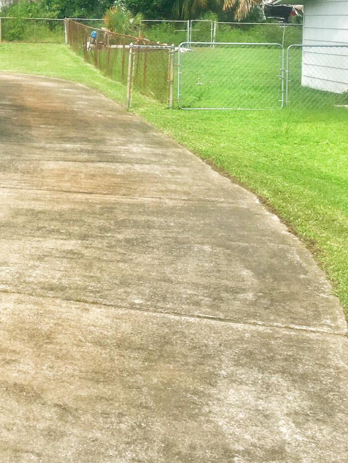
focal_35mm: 62
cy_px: 41
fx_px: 830
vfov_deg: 29.8
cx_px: 4
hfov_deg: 22.8
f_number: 2.2
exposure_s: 1/1603
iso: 25
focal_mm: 4.15
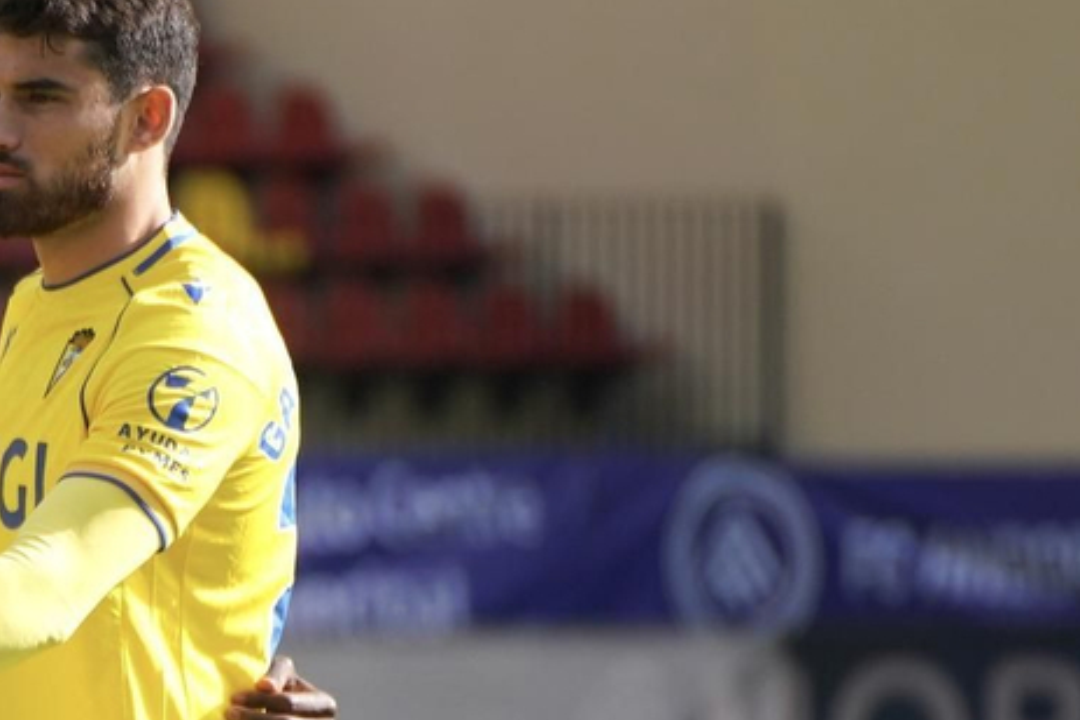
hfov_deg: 4.2
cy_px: 1023
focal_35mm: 487
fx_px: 14614
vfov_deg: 2.8
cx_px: -779
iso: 200
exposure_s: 1/2000
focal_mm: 141
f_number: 2.8
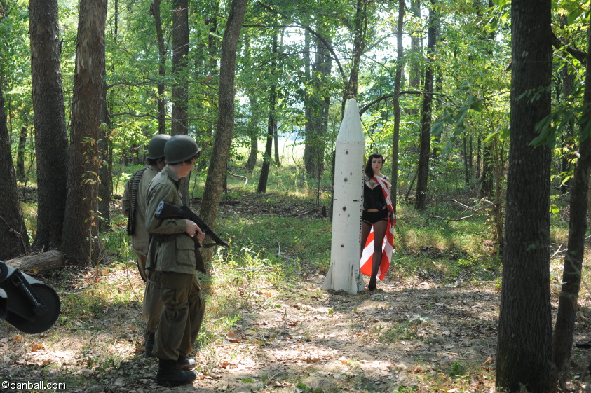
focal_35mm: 51
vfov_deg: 26.5
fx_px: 837
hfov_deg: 38.9
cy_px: 194
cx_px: 297
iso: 200
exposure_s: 1/100
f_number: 5.6
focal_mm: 50
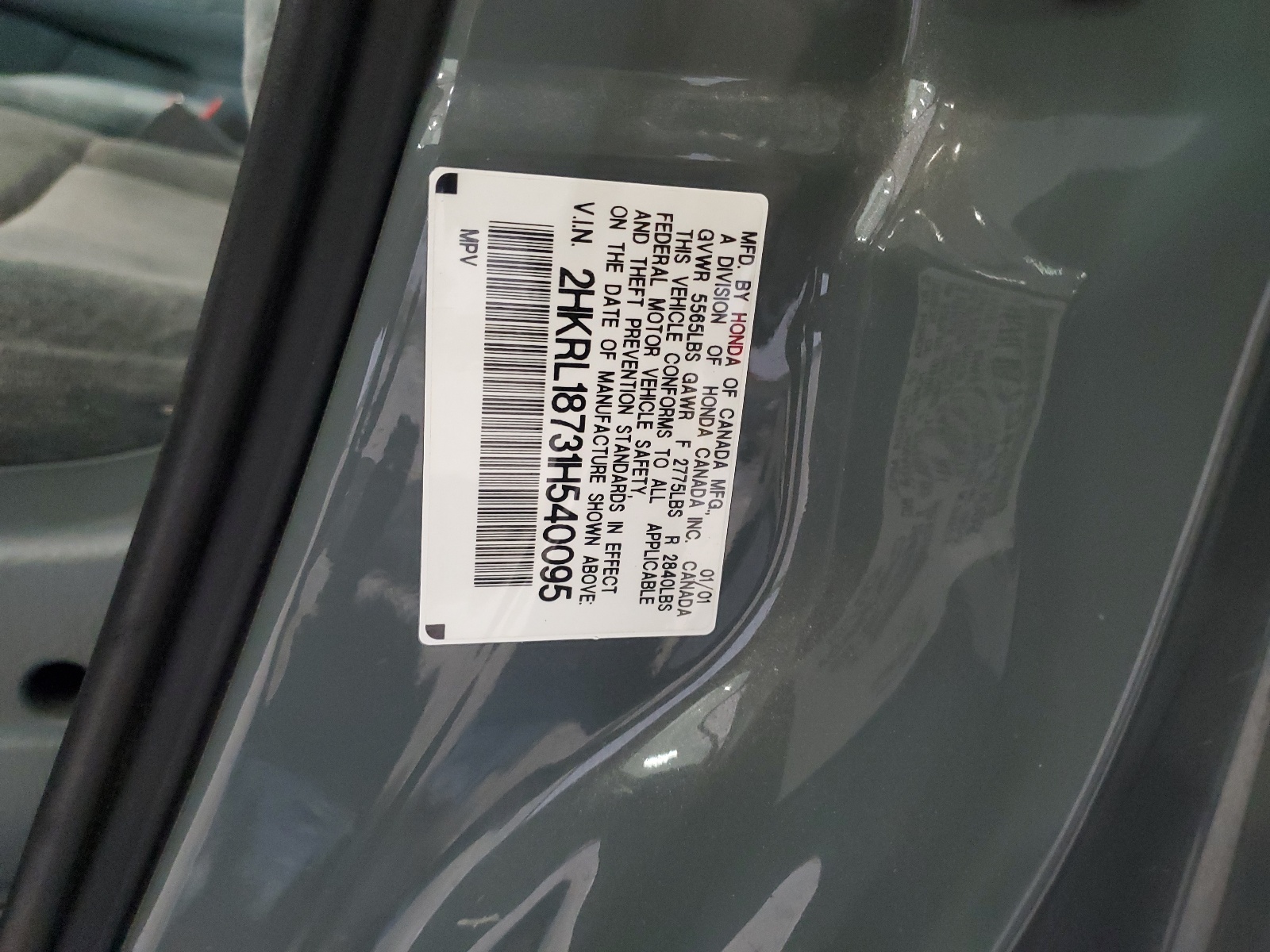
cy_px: 476
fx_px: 954
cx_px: 635
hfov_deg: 67.3
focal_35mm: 26
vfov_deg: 53.1
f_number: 1.5
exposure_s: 1/60.2
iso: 350
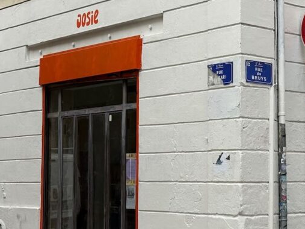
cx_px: 236
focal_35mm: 97
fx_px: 854
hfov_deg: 20.1
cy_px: 106
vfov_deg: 15.2
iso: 64
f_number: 1.78
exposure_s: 1/3534
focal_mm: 6.76
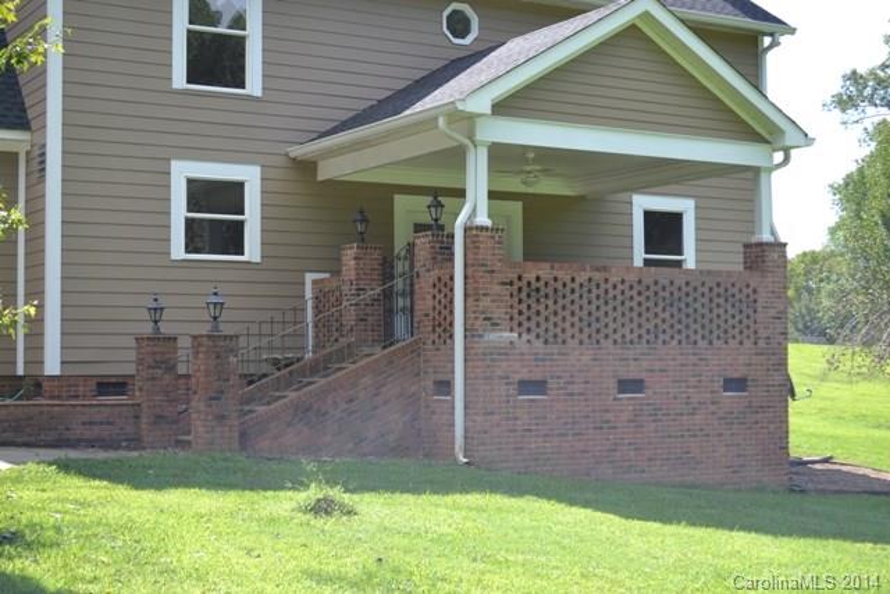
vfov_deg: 23.8
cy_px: 297
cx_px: 445
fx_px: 1409
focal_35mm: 57
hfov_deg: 35.0
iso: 100
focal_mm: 38
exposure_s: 1/125
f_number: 5.6
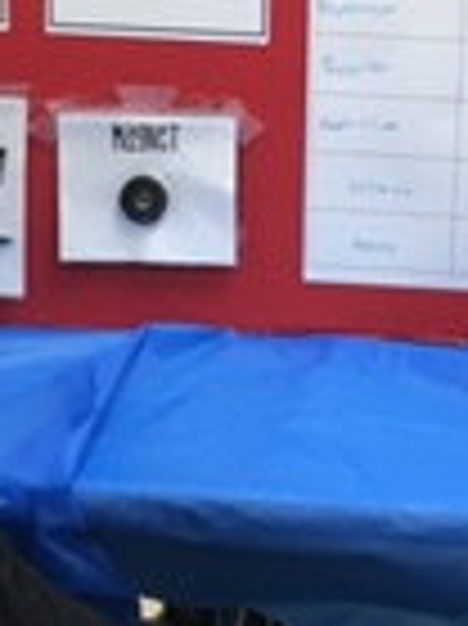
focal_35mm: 134
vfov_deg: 14.7
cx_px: 234
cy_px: 248
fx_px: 2419
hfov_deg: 11.0
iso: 40
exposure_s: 1/30
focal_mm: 4.15
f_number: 2.2
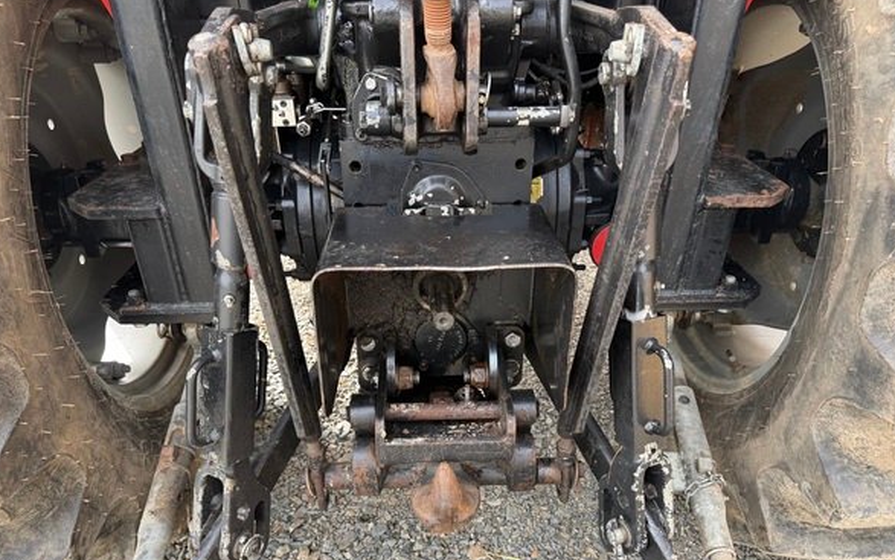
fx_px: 634
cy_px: 339
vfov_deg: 47.3
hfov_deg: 70.4
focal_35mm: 26
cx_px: 447
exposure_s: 1/121
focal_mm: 6.76
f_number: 1.78
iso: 64
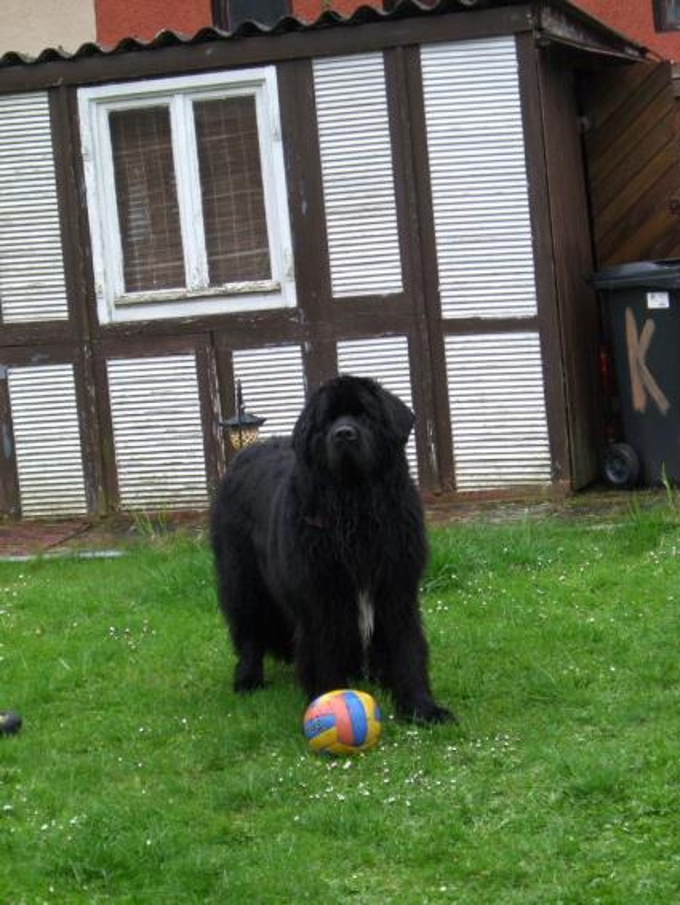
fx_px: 2984
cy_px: 452
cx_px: 340
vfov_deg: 17.3
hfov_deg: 13.0
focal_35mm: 114
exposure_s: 1/60
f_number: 5.2
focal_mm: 18.6
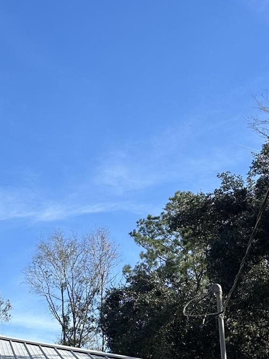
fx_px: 746
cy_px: 211
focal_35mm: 72
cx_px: -4
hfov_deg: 19.8
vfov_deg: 27.0
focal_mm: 6.86
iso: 80
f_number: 1.78
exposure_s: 1/3155
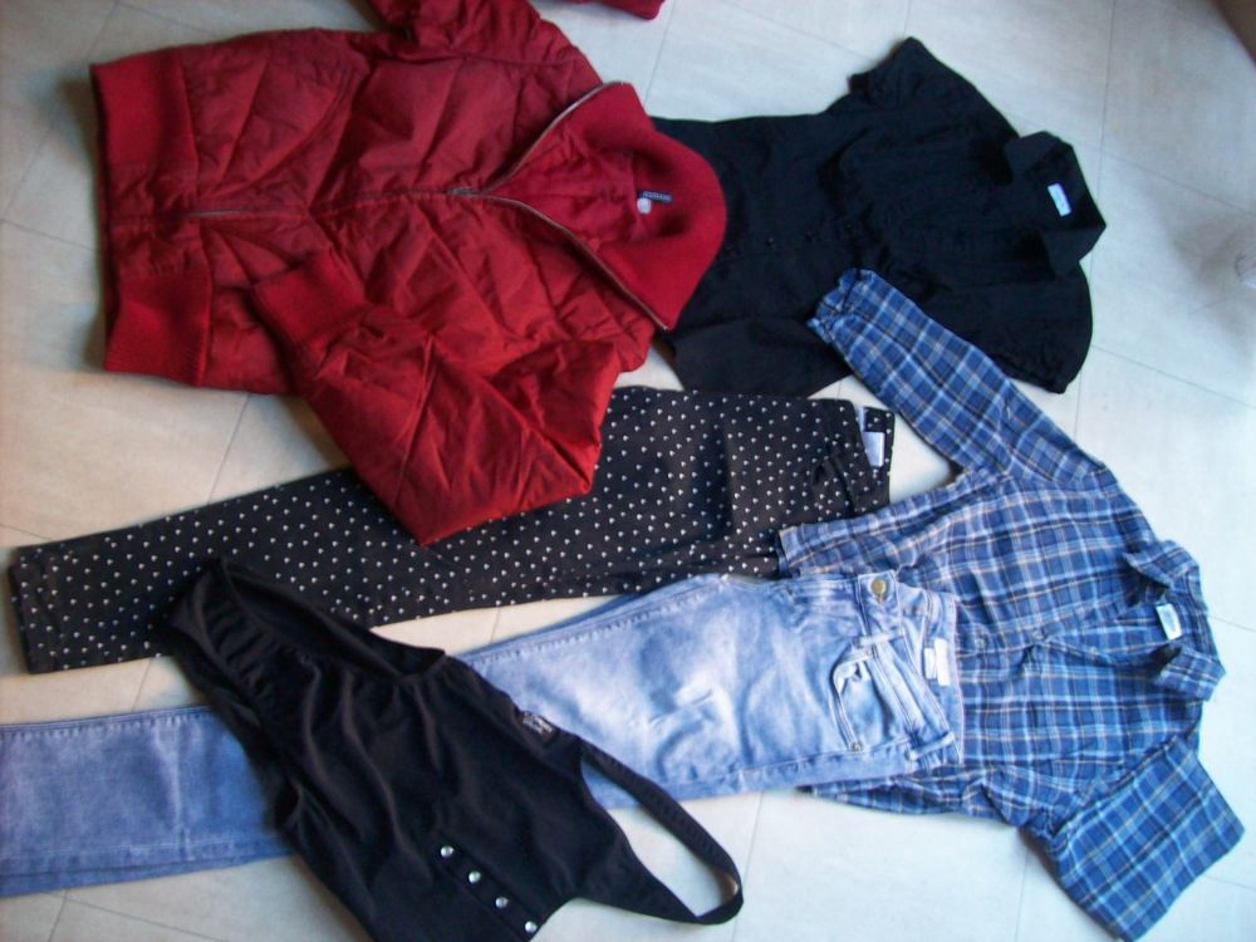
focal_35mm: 36
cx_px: 628
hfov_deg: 51.4
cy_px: 471
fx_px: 1306
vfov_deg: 39.7
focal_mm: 6
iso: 160
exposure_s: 1/12.8
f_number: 2.7
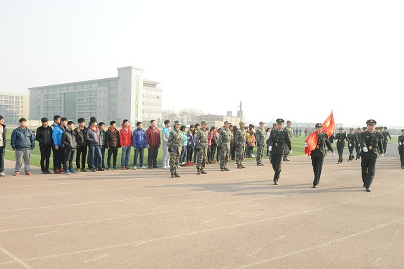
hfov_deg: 63.7
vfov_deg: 44.9
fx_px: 325
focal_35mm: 29
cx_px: 202
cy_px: 134
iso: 320
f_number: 7.1
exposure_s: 1/200
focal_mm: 29
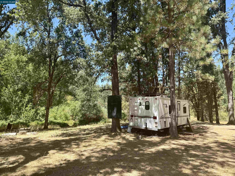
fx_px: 163
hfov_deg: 71.6
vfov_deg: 56.8
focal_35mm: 24
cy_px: 88
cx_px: 118
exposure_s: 1/1060
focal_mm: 6.76
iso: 80
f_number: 1.78
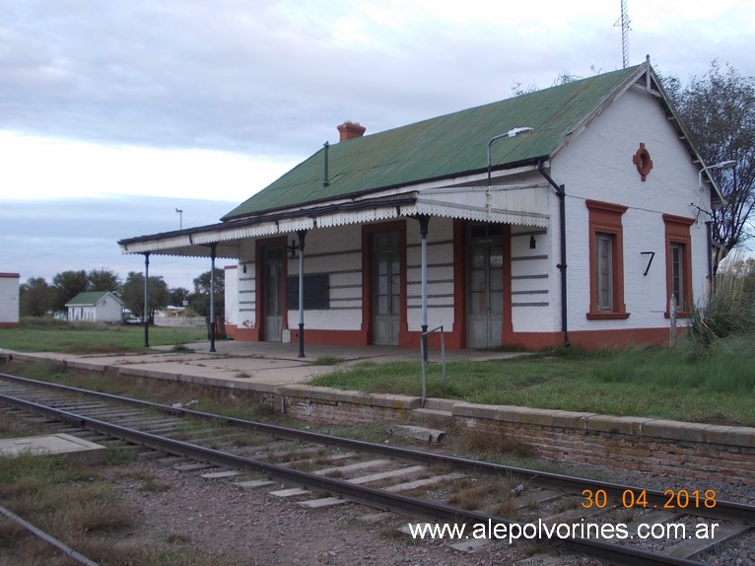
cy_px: 283
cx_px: 378
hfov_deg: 49.0
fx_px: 829
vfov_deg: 37.7
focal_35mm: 38
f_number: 3.1
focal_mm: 5.3
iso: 80
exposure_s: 1/30
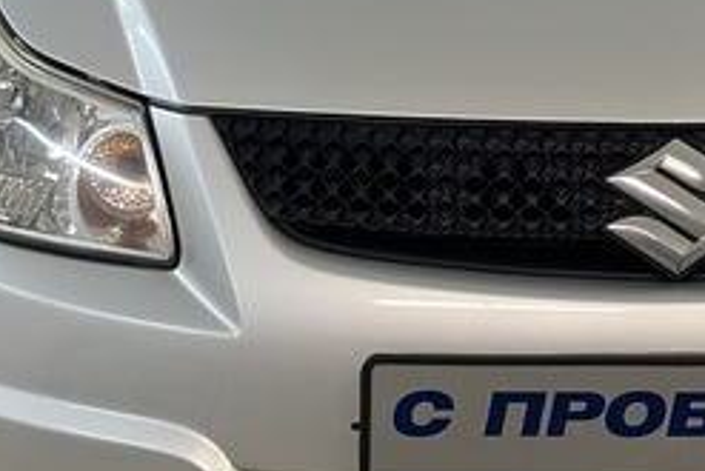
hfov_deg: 11.2
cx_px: 676
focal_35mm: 182
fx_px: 3566
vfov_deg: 7.5
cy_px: -81
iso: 80
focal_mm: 6.86
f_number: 1.78
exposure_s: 1/100
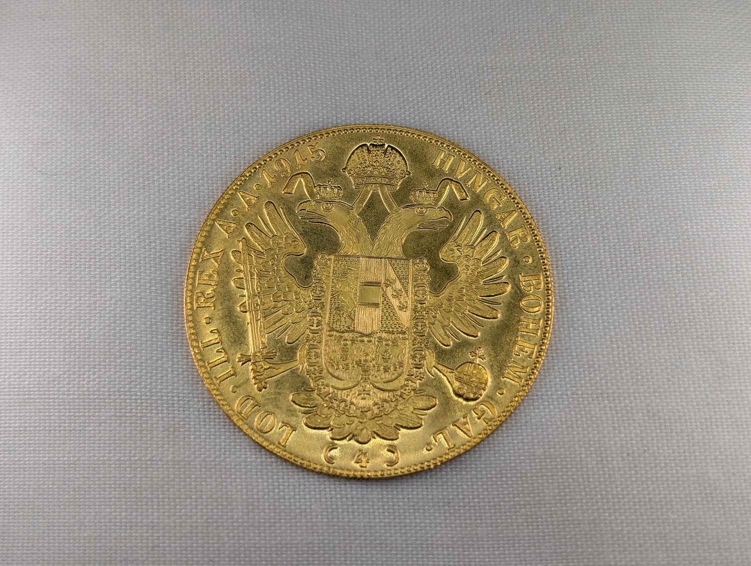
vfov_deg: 29.8
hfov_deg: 38.9
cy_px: 283
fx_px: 1065
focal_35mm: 49
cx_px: 376
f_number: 1.68
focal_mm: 6.9
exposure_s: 1/1399
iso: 30
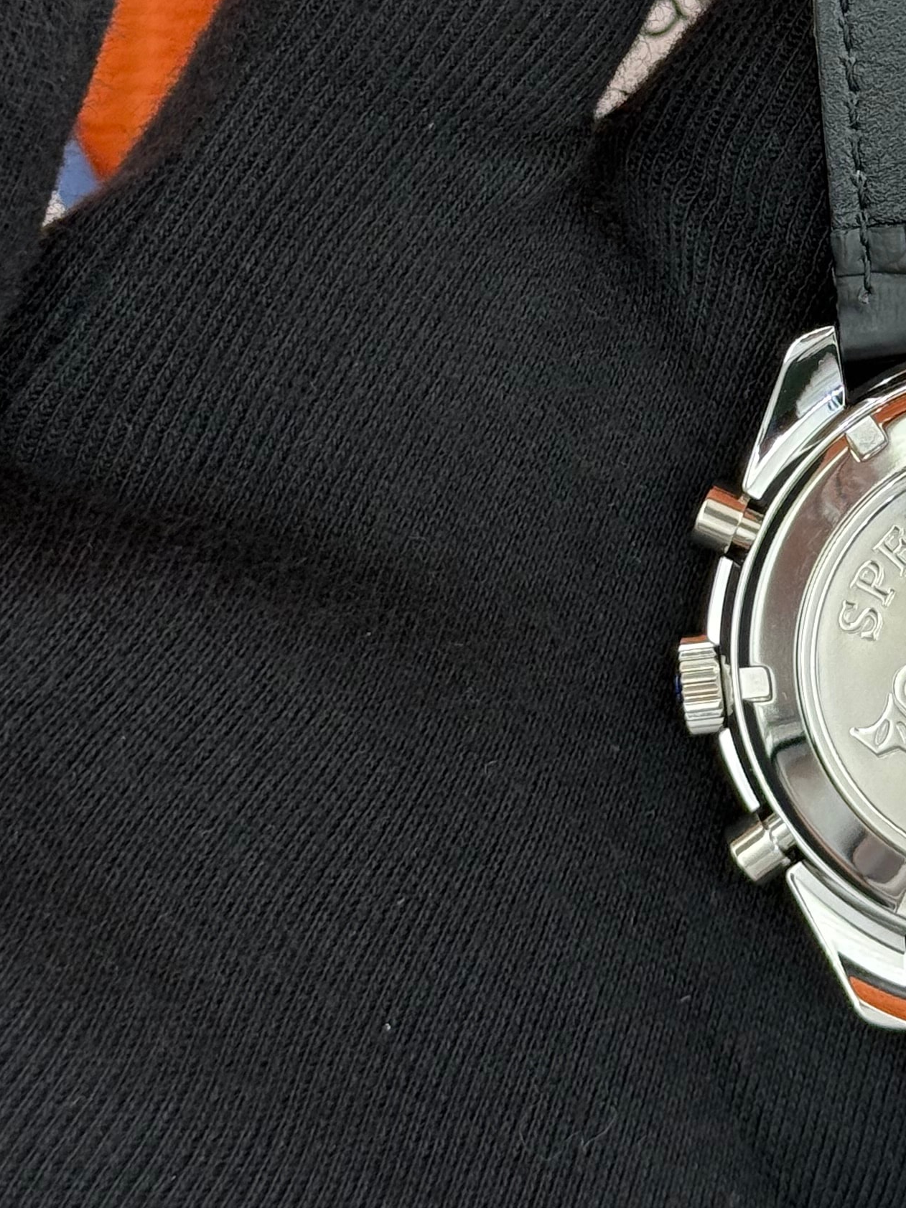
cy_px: 89
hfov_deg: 12.7
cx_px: 865
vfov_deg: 16.9
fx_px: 4014
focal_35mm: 115
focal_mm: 6.76
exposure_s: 1/140
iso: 64
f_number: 1.78
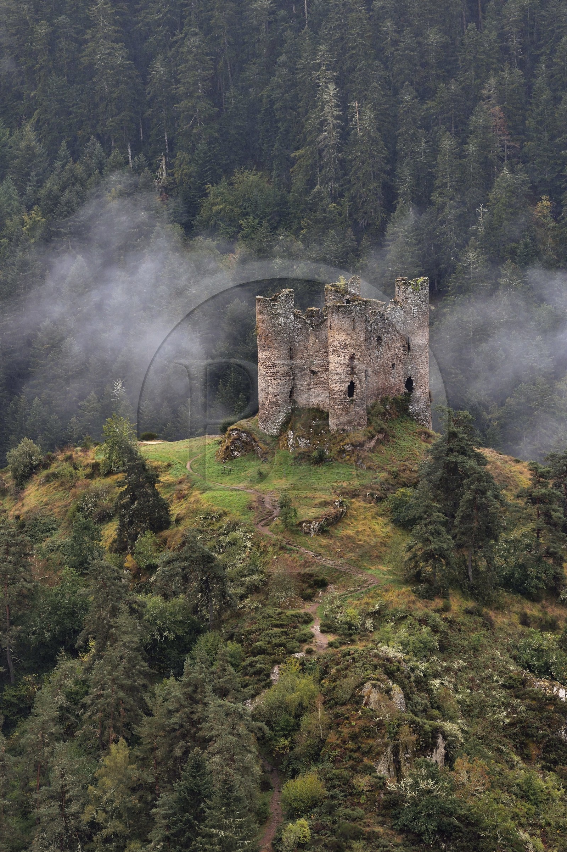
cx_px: 284
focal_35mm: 200
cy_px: 426
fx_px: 4729
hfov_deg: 6.9
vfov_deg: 10.3
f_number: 8
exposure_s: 1/160
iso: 800
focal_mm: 200
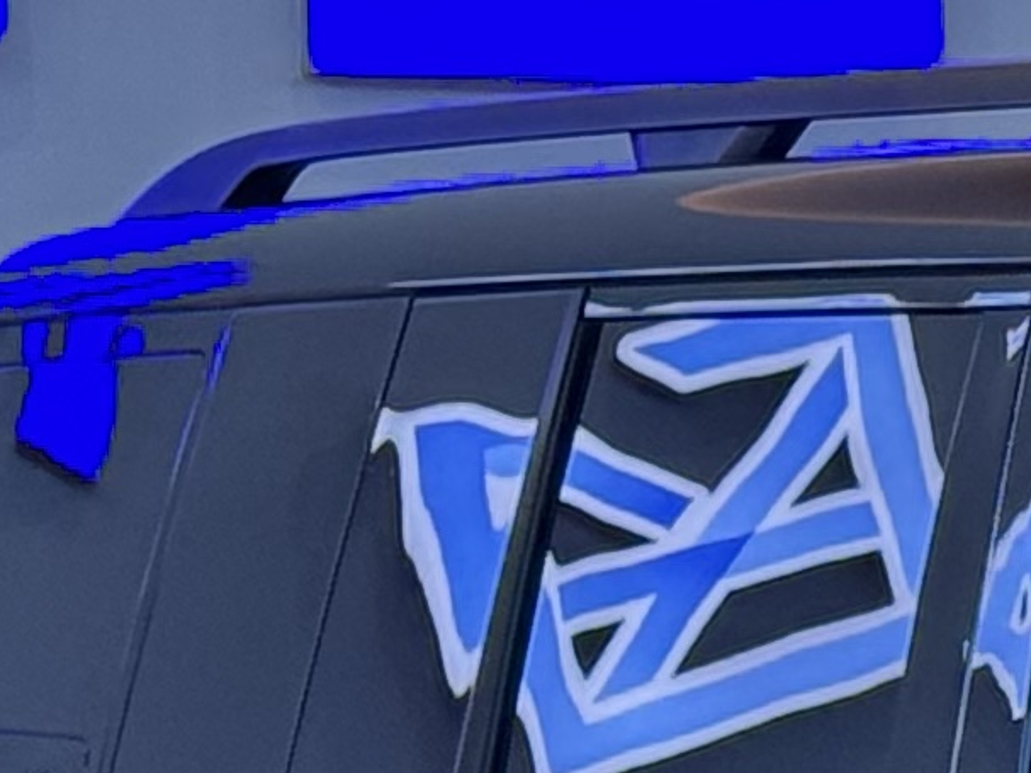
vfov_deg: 4.6
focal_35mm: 319
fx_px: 9499
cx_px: 2921
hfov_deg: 5.8
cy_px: 1373
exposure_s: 1/100
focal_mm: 6.76
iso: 160
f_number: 1.78
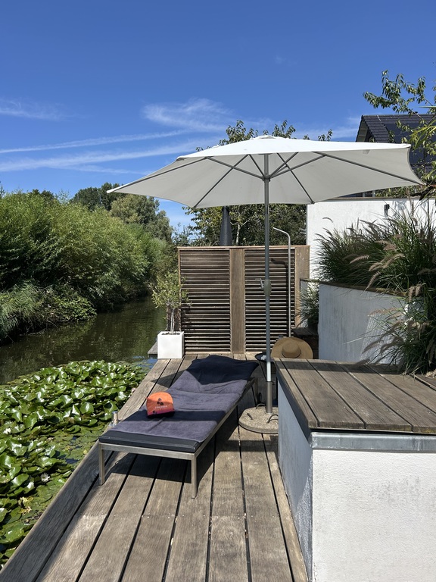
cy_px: 291
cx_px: 218
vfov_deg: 67.3
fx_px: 437
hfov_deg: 53.1
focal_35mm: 26
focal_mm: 5.7
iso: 50
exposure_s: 1/3968
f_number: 1.5
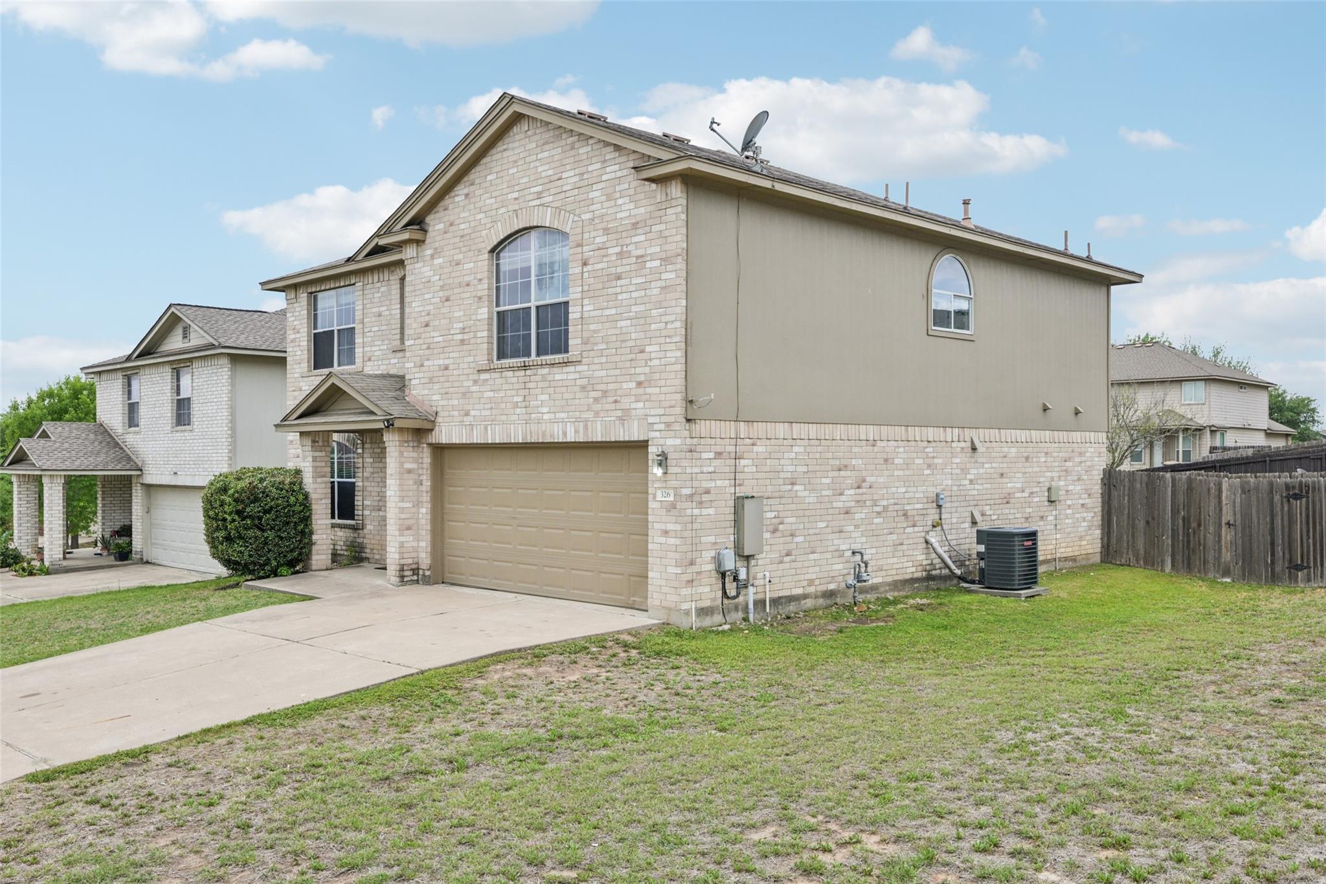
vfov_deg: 43.6
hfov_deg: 61.9
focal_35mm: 30
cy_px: 442
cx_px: 663
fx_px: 1105
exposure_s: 1/350
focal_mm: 20
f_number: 6.7
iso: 100
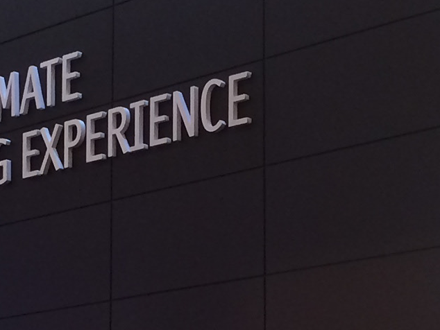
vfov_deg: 11.5
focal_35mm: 128
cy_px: 326
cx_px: 229
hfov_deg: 15.4
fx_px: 1628
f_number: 2.2
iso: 100
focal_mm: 4.15
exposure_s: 1/30
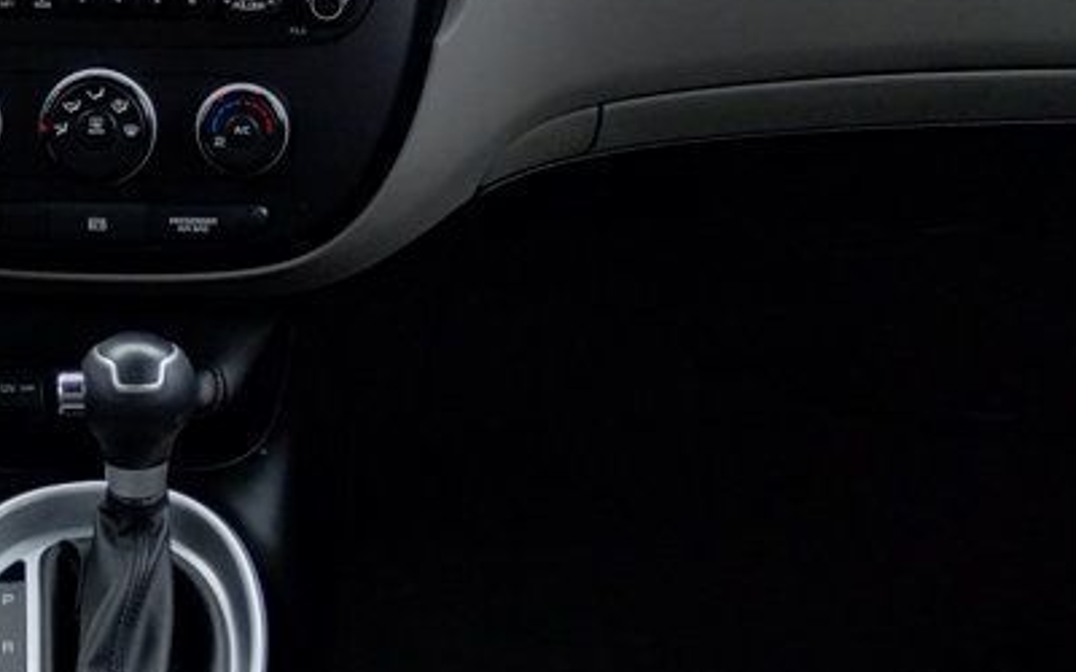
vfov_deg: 16.7
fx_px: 2229
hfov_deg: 26.3
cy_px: -36
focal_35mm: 76
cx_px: 118
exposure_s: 1/120
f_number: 1.8
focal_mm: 4.27
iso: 159
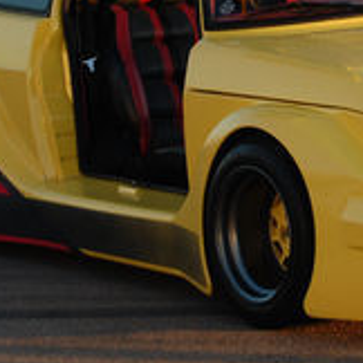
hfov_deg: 6.9
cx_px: 311
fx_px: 2990
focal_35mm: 252
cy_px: -47
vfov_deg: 6.9
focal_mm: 50
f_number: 6.3
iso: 200
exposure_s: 1/160
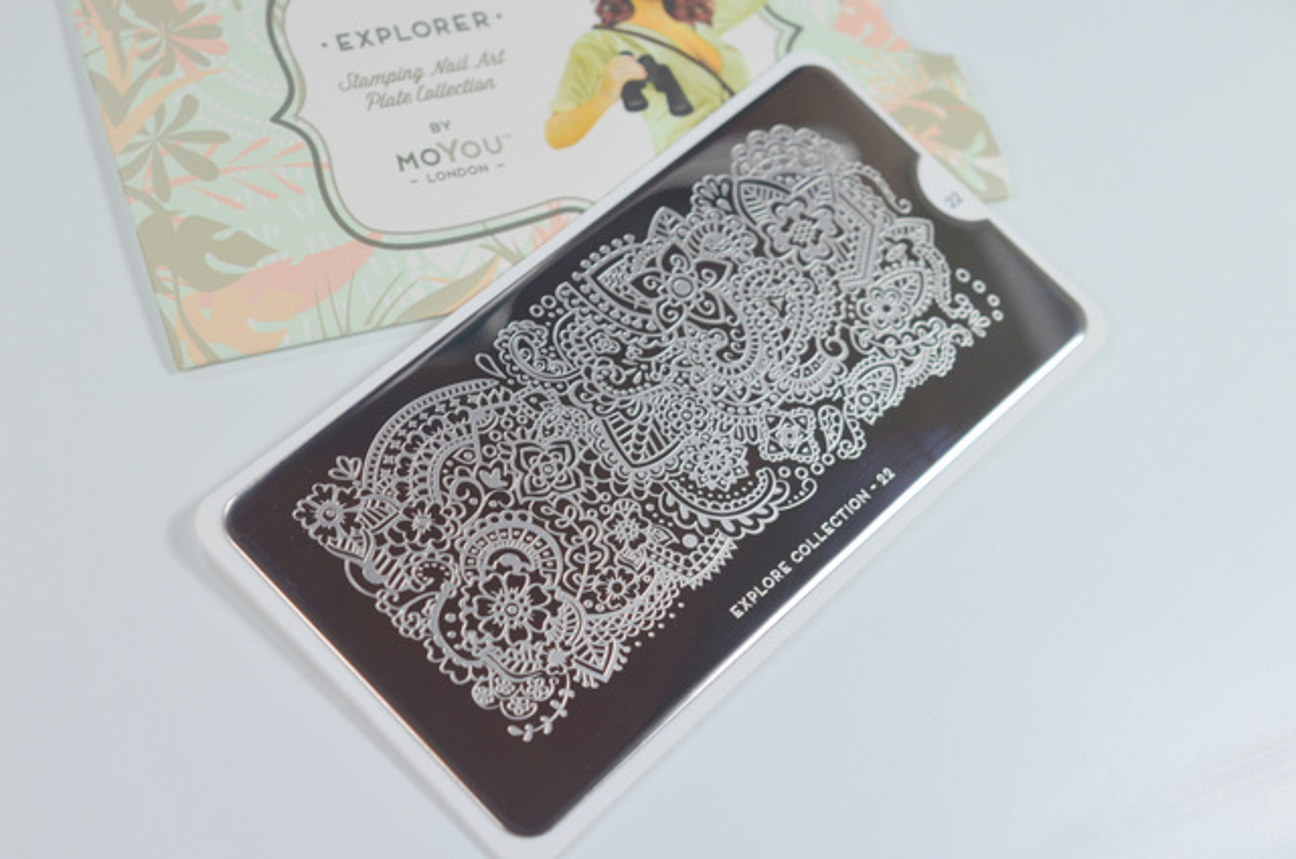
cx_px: 648
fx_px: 2156
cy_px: 430
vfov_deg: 22.5
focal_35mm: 60
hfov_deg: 33.5
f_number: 6.3
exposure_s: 1/160
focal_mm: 40
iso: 200
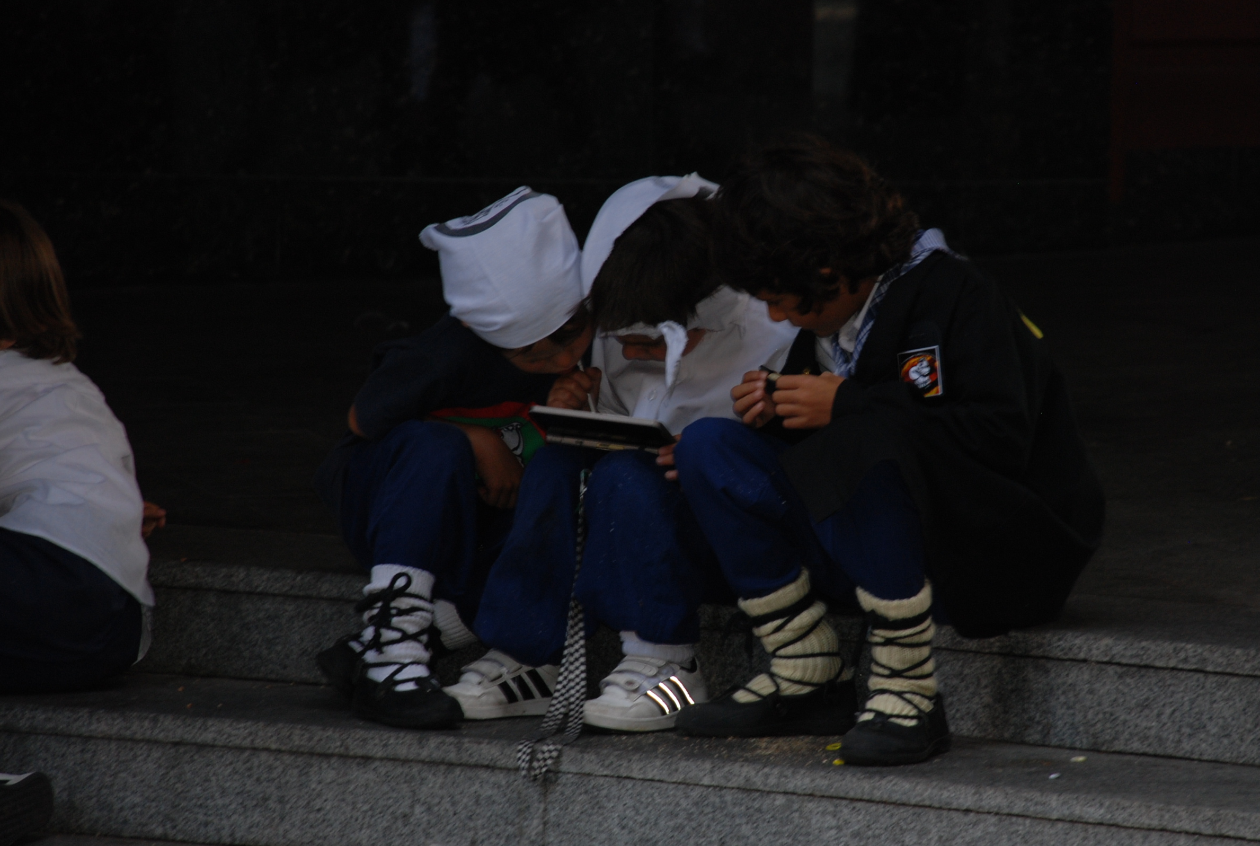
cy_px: 431
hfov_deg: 8.3
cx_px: 722
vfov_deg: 5.6
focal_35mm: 247
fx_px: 8649
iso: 250
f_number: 5.6
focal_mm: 135
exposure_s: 1/60
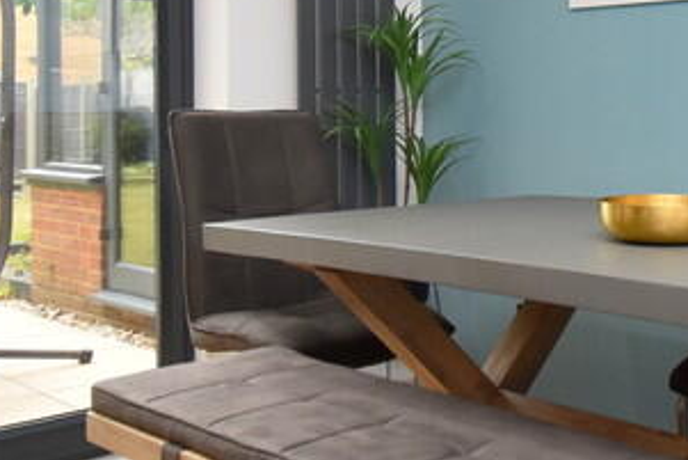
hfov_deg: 35.7
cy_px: 125
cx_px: 663
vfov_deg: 26.2
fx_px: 975
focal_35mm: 51
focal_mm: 10
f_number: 4.5
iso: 800
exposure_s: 1/160
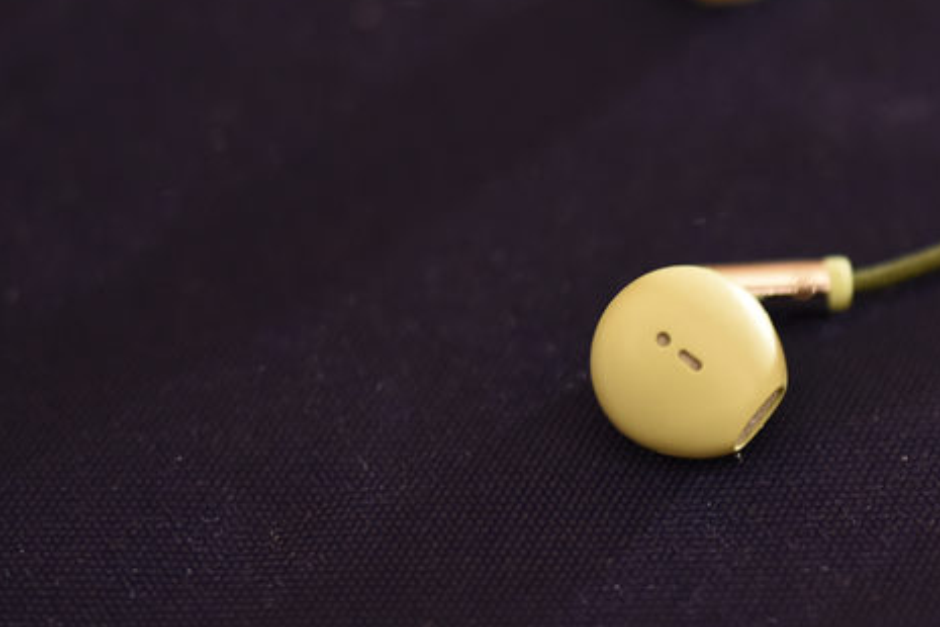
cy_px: 359
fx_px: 3238
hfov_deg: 16.0
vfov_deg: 11.1
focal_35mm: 124
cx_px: 1061
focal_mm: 40
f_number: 1.8
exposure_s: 1/40
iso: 800
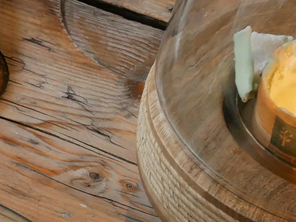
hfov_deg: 9.5
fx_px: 1677
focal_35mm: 196
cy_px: 188
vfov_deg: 7.6
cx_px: -264
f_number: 5.2
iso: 1250
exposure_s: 1/60
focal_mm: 25
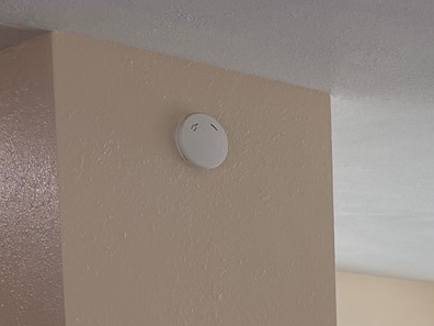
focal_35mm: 97
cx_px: 618
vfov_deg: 13.7
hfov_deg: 18.3
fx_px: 1216
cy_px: 580
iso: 100
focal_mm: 6.76
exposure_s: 1/182
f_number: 1.78
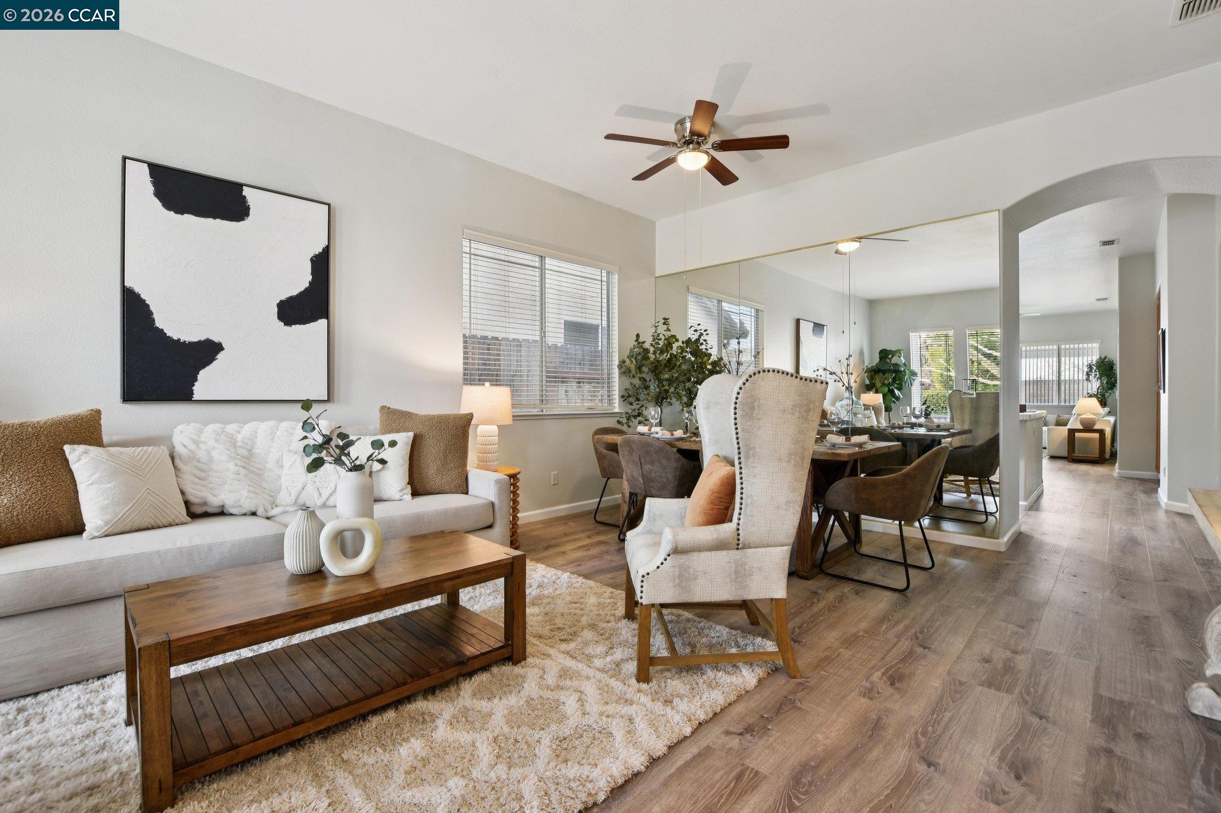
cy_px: 406
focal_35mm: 15
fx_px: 509
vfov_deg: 77.3
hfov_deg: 100.4
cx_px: 610
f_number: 8
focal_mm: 10
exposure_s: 1/3.33
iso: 100
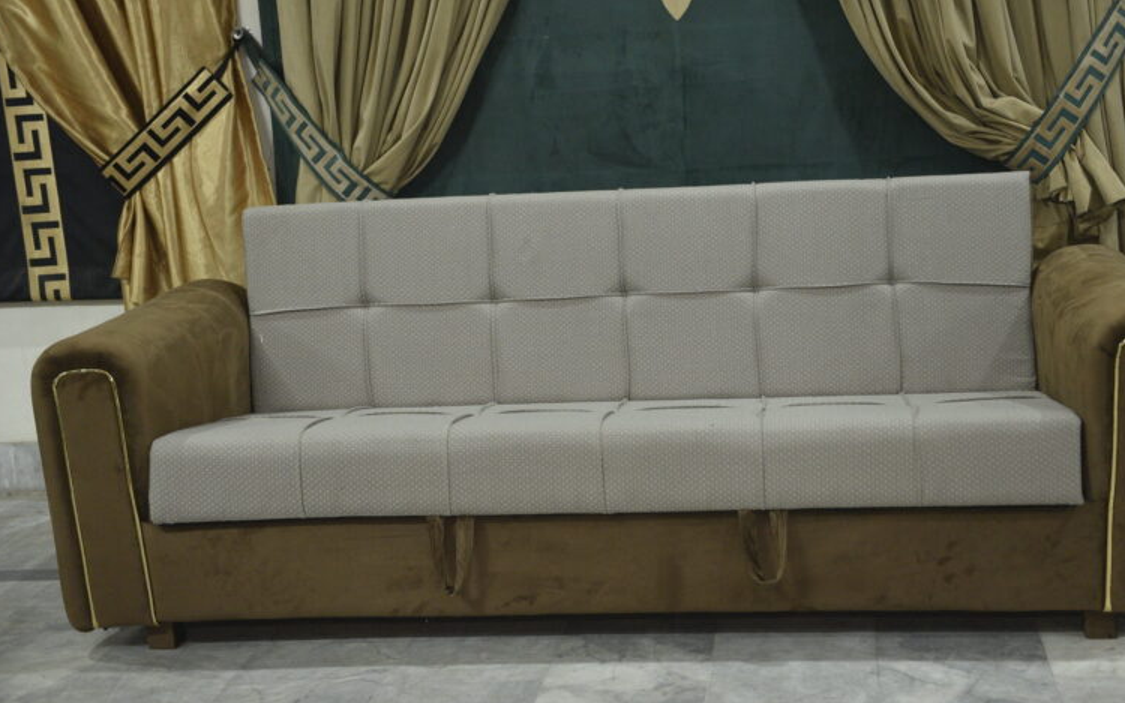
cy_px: 348
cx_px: 634
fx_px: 1625
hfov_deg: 38.1
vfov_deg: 24.4
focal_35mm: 53
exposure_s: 1/125
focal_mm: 45
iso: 2000
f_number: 3.2
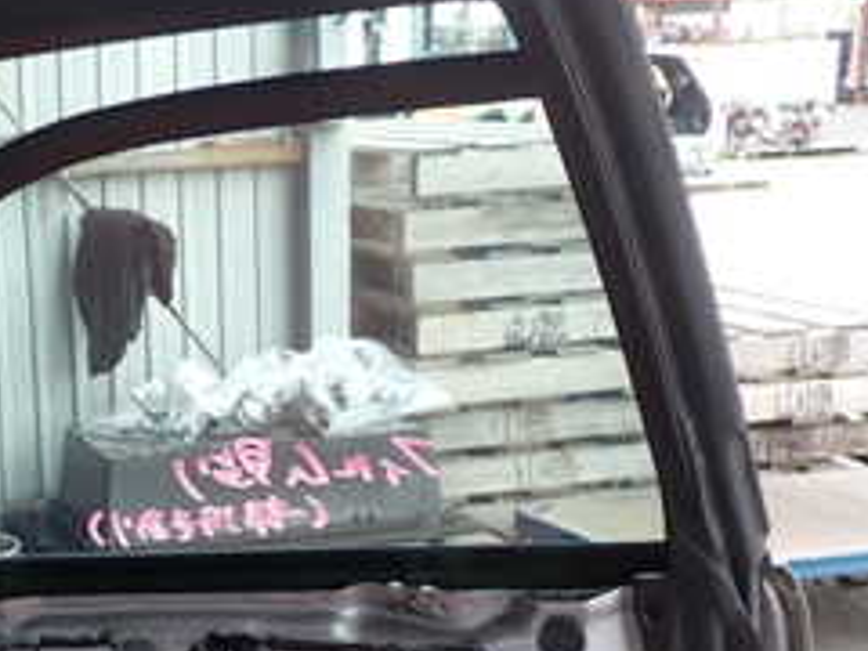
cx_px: 83
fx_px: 1881
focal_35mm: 75
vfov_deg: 19.1
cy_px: 647
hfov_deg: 25.2
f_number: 2.3
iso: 100
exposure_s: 1/60
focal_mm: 5.4
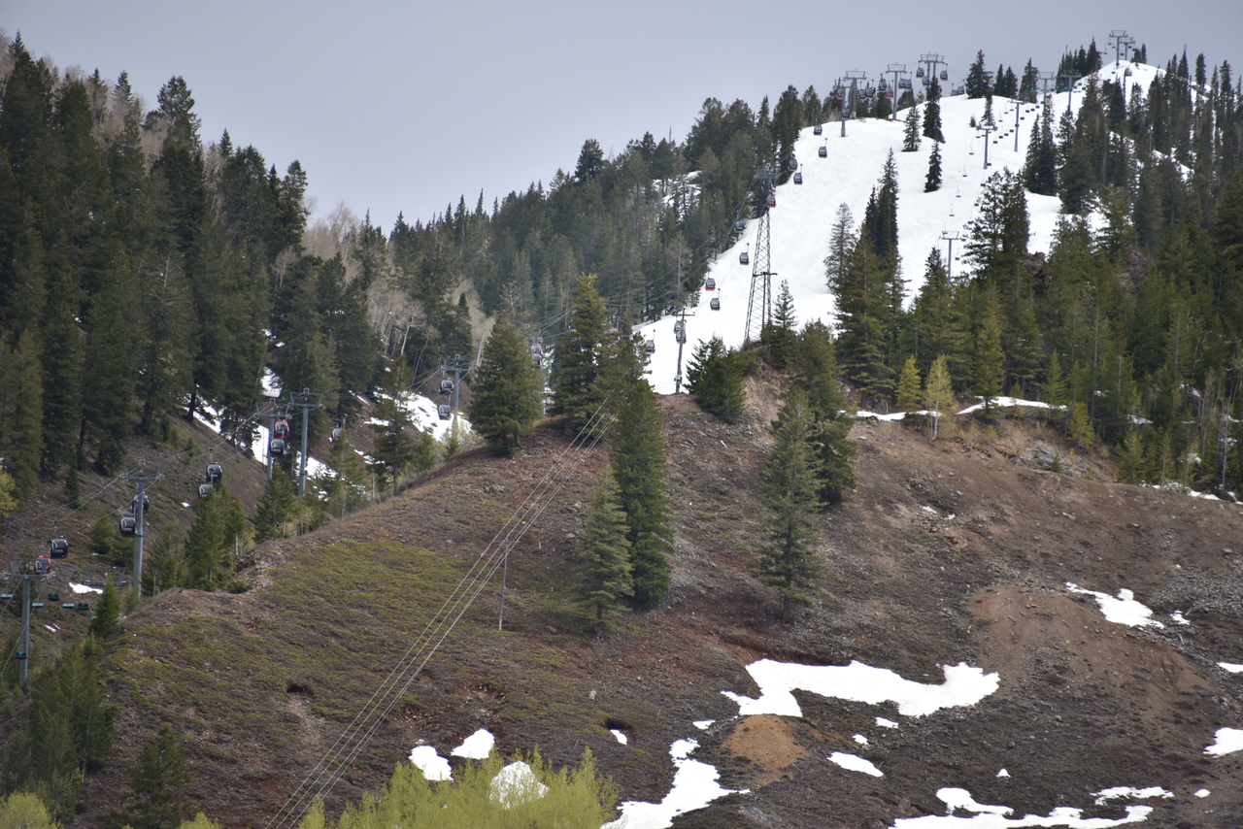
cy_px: 414
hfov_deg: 6.9
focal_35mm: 300
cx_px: 622
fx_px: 10360
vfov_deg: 4.6
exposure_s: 1/640
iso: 250
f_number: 5.6
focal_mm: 300
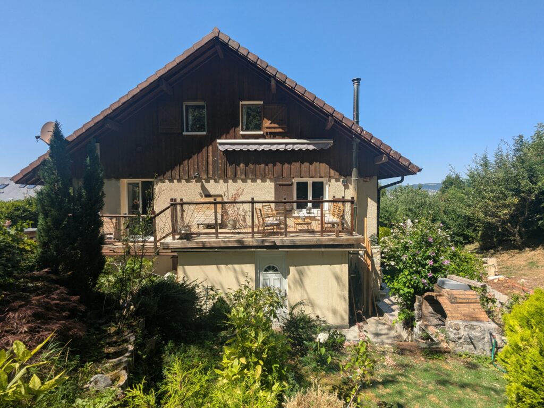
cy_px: 204
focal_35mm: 16
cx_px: 272
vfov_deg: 78.1
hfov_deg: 94.5
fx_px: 251
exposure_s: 1/1387
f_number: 2.2
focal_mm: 2.35
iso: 53
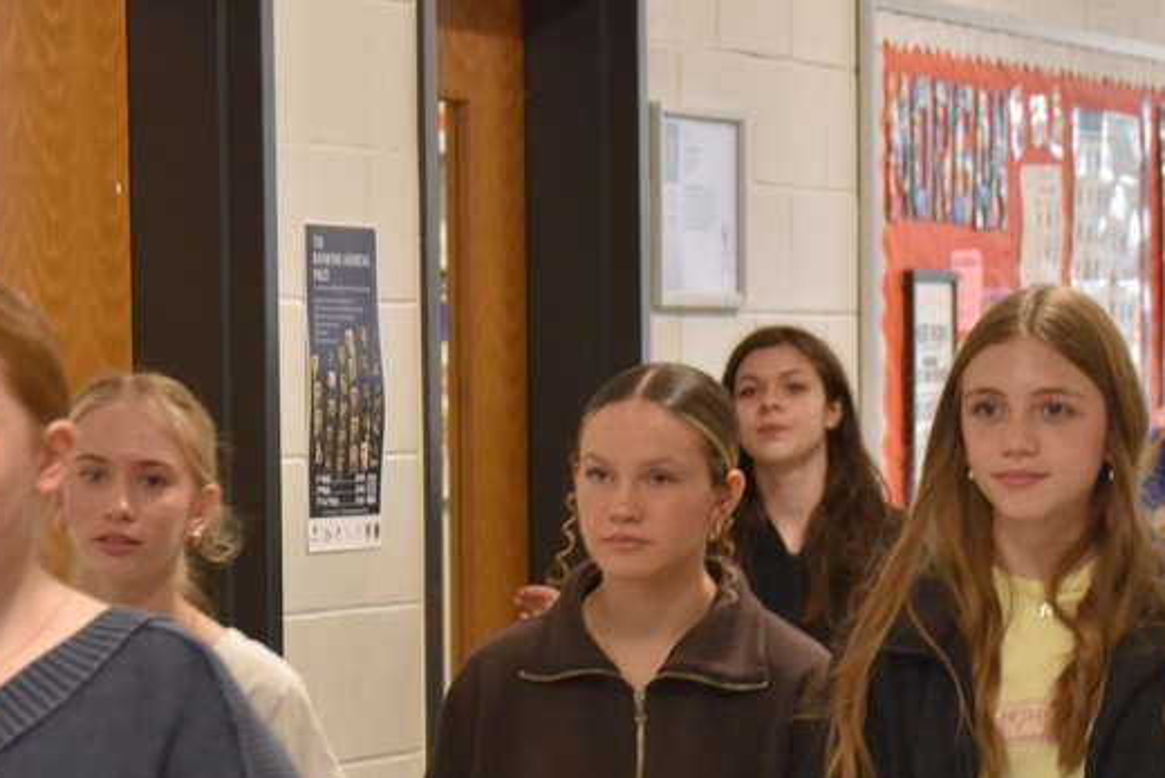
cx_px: 1044
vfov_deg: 7.0
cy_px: 712
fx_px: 6312
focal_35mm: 195
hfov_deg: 10.5
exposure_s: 1/125
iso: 1250
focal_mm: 66
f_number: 4.2
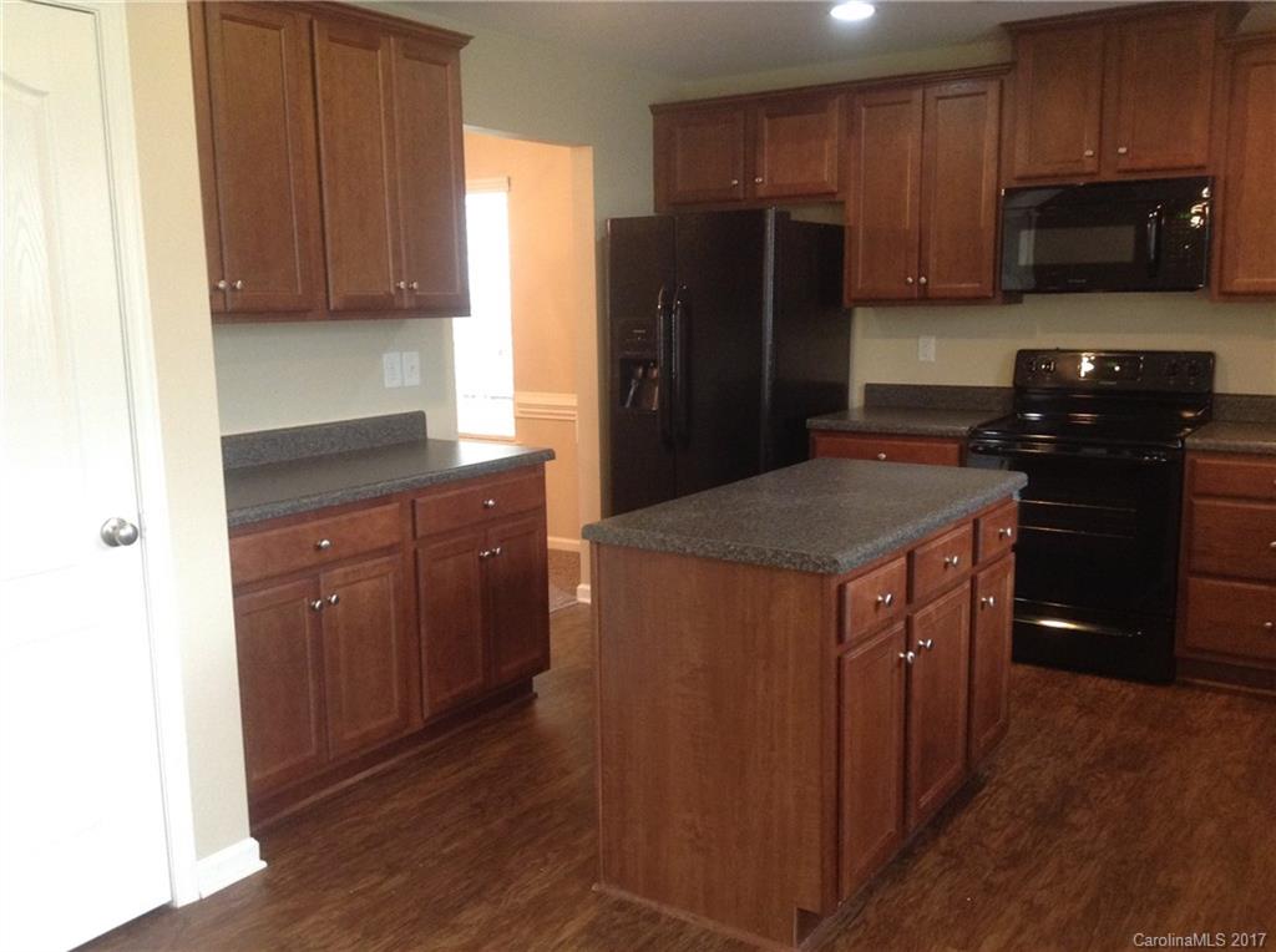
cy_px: 476
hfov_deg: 55.4
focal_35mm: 33
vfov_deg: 42.8
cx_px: 638
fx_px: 1214
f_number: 2.4
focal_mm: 3.3
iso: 160
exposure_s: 1/24
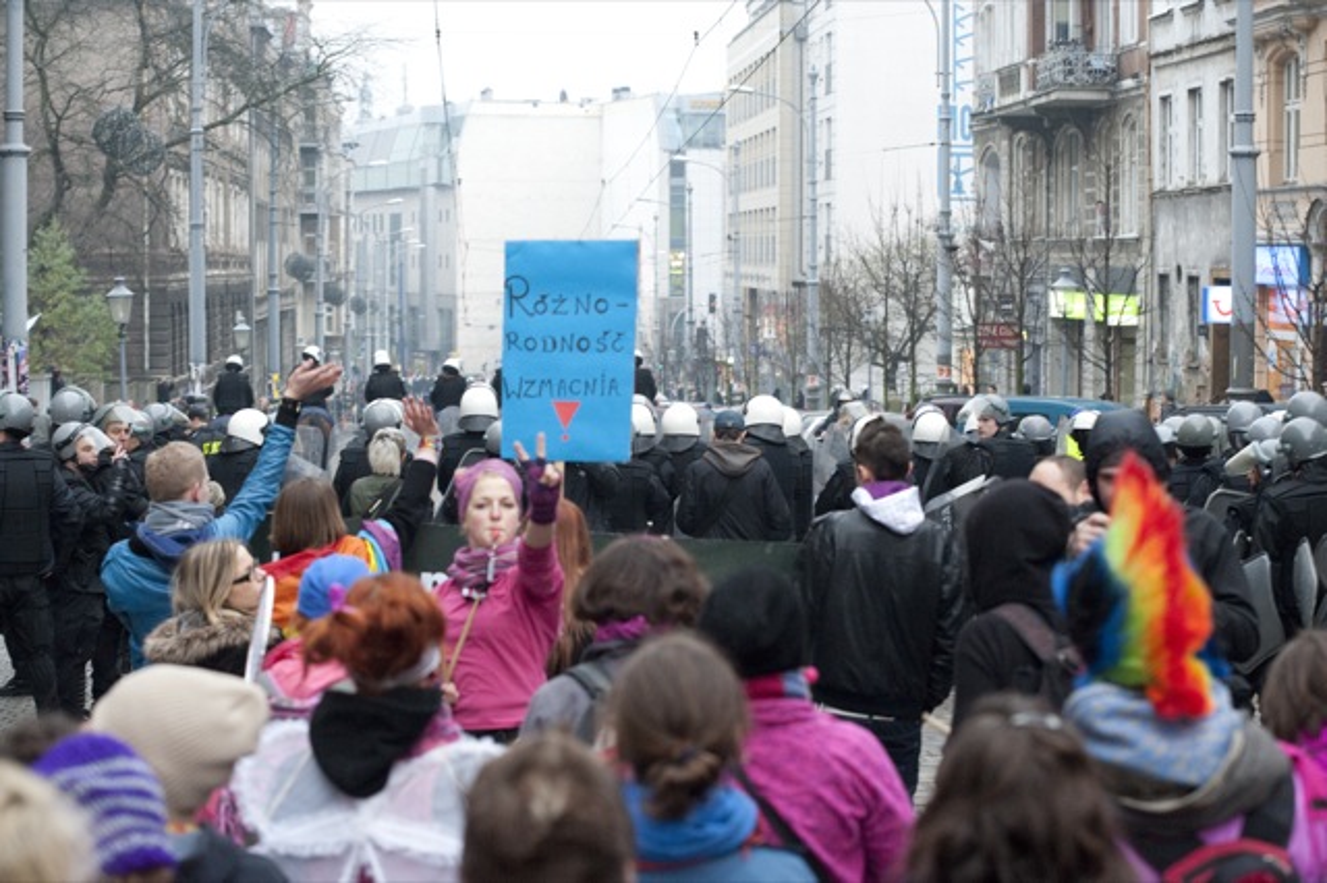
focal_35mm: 70
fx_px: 2579
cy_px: 442
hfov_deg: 28.9
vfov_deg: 19.4
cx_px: 664
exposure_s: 1/250
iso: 3200
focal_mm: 70
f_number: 4
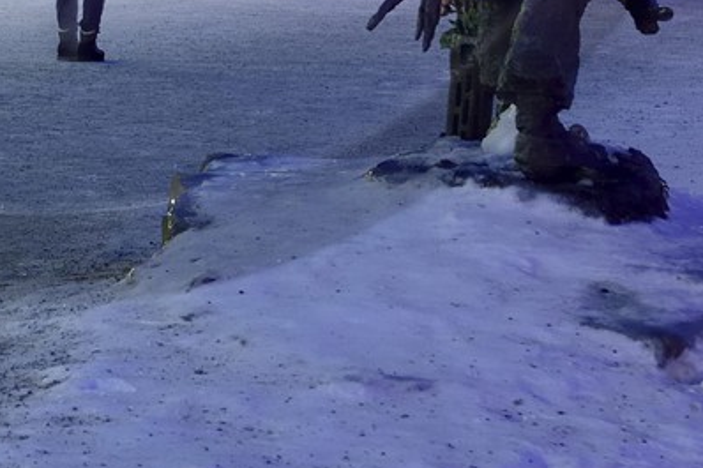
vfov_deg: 6.9
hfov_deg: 10.6
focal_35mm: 193
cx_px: 39
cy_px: -433
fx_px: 3767
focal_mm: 48
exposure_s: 1
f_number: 5.6
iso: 400
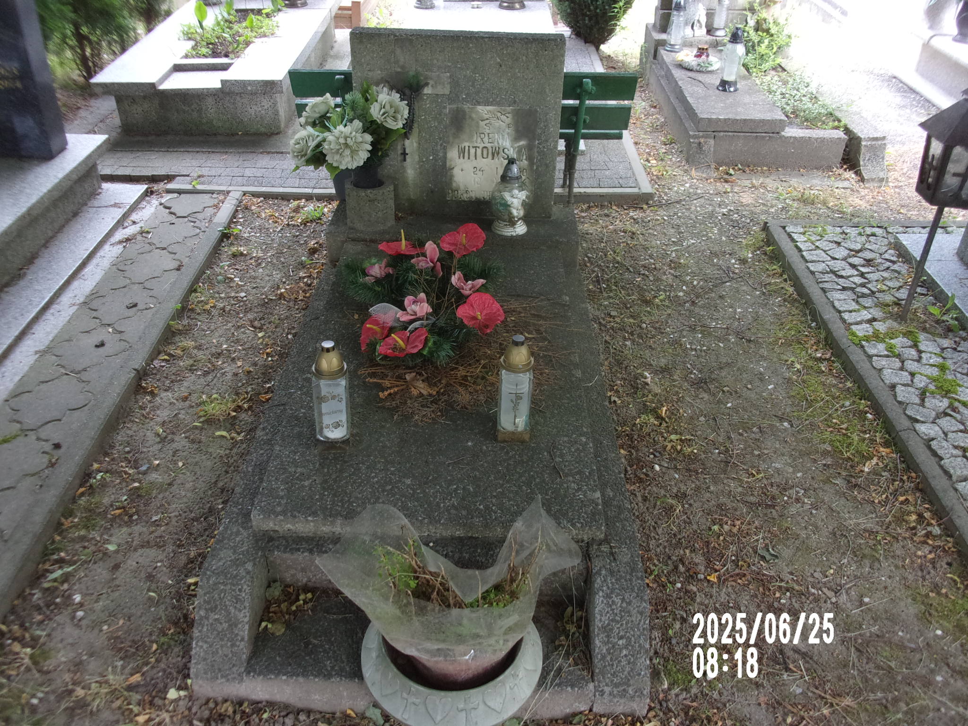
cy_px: 363
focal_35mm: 28
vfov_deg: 49.7
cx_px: 484
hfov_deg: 63.4
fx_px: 783
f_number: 3.9
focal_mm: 5.1
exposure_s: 1/34
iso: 145
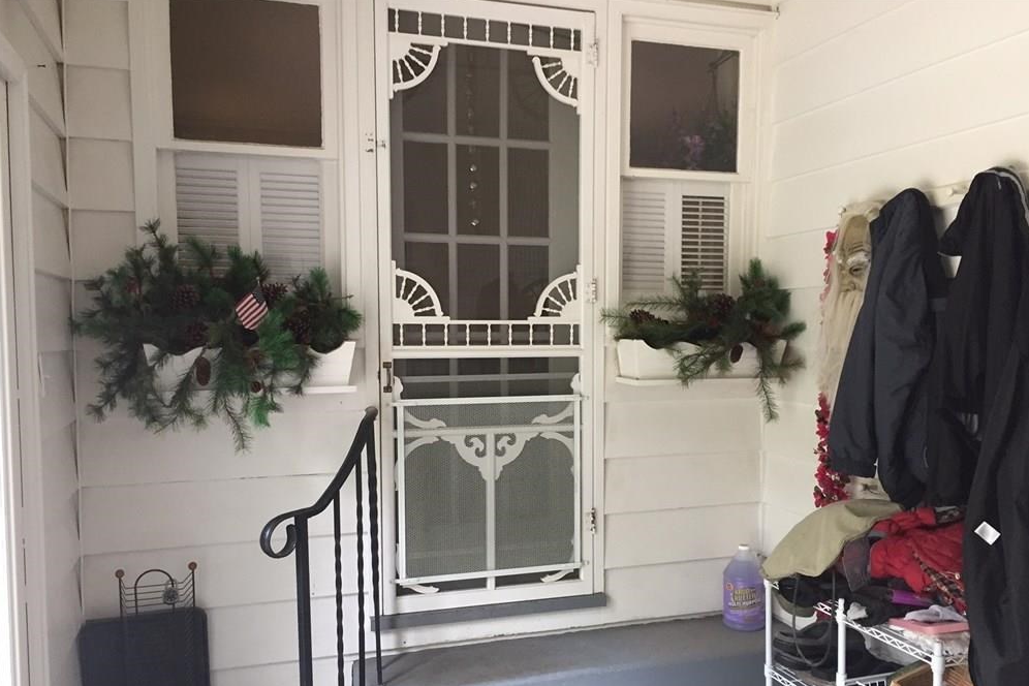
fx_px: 886
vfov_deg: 42.2
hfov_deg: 60.3
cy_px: 392
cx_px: 524
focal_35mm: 31
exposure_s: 1/30
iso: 125
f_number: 2.2
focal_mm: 4.15
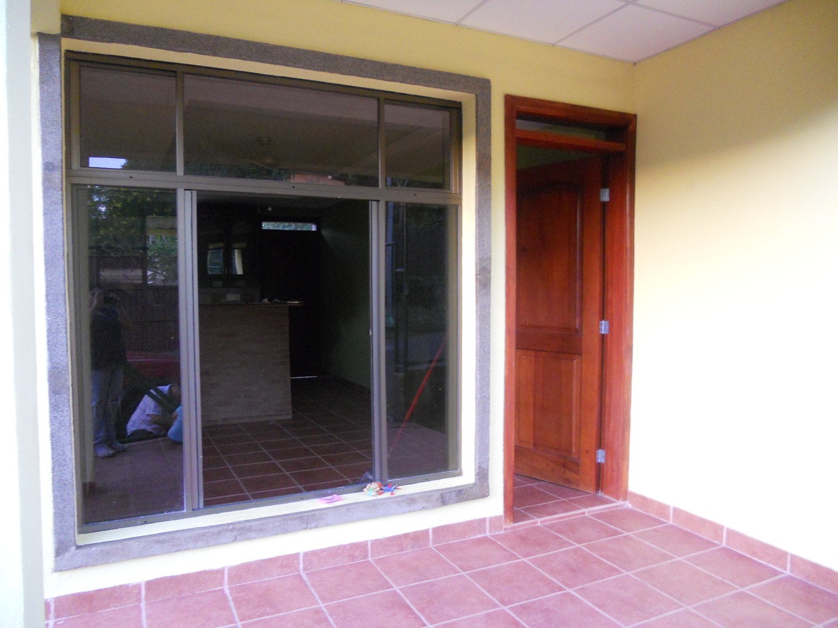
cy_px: 314
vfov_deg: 51.4
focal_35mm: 27
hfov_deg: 65.3
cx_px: 419
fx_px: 654
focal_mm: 4.9
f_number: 3.2
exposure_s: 1/40
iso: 400
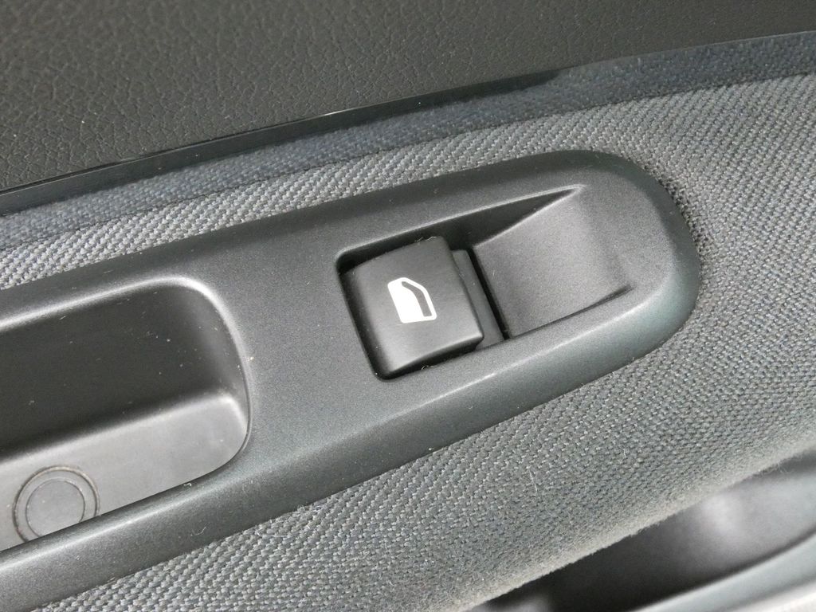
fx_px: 919
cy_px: 306
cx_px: 408
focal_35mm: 39
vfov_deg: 36.8
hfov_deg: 47.9
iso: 1600
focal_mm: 7.1
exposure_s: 1/40
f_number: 5
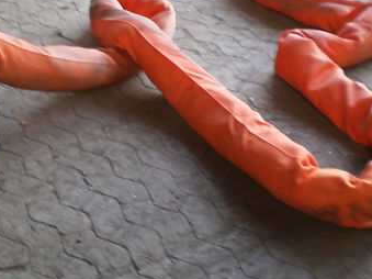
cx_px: 110
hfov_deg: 28.3
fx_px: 731
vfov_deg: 21.4
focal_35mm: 68
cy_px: 72
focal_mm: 6.3
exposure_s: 1/10
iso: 125
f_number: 3.1
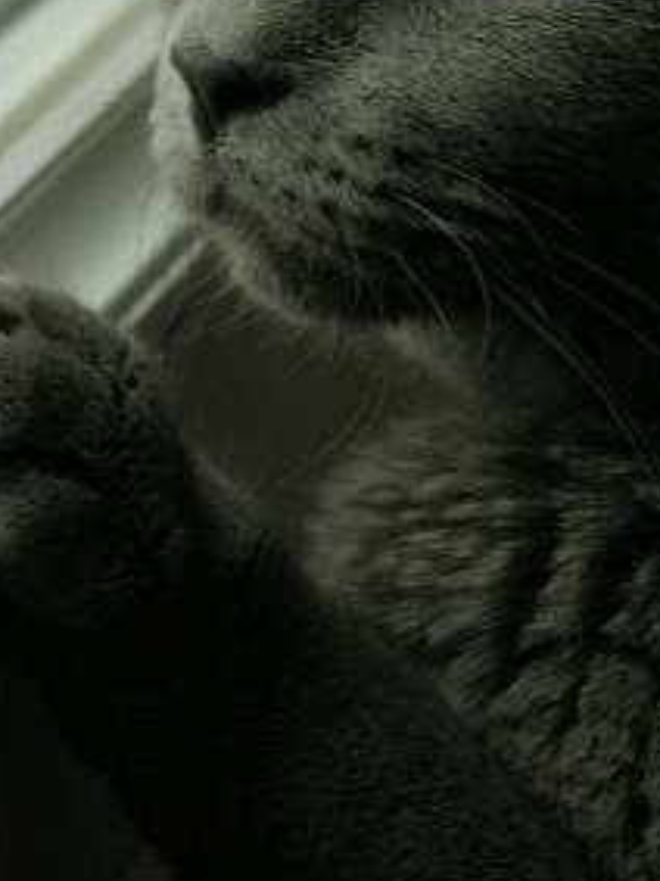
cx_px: 545
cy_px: 156
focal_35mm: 326
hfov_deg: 4.6
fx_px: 8294
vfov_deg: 6.1
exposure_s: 1/60
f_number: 4.1
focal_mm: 49
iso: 200
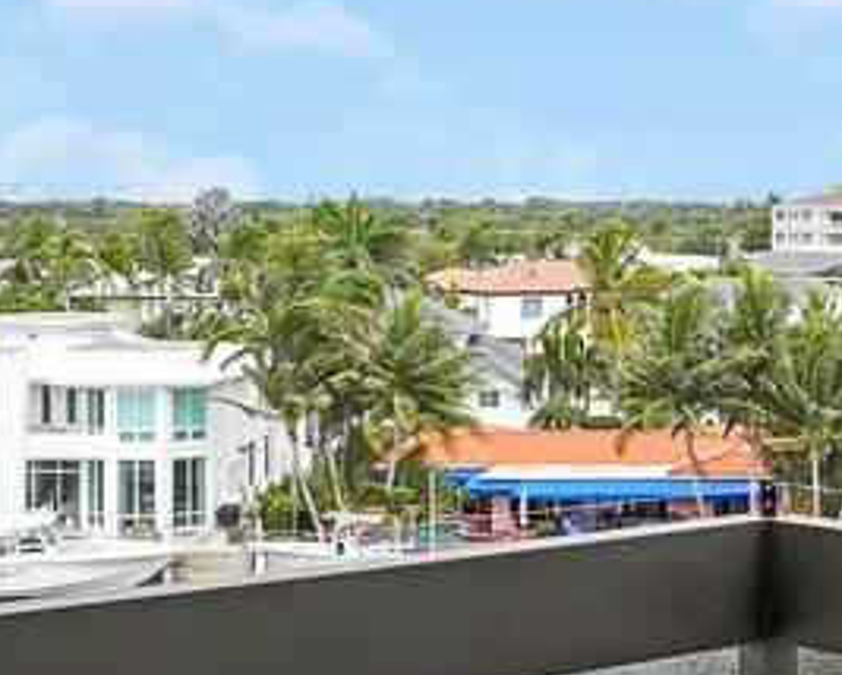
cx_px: 823
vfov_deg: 17.1
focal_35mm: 90
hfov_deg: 20.6
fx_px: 2244
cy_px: 274
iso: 800
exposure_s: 1/640
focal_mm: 16
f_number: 8
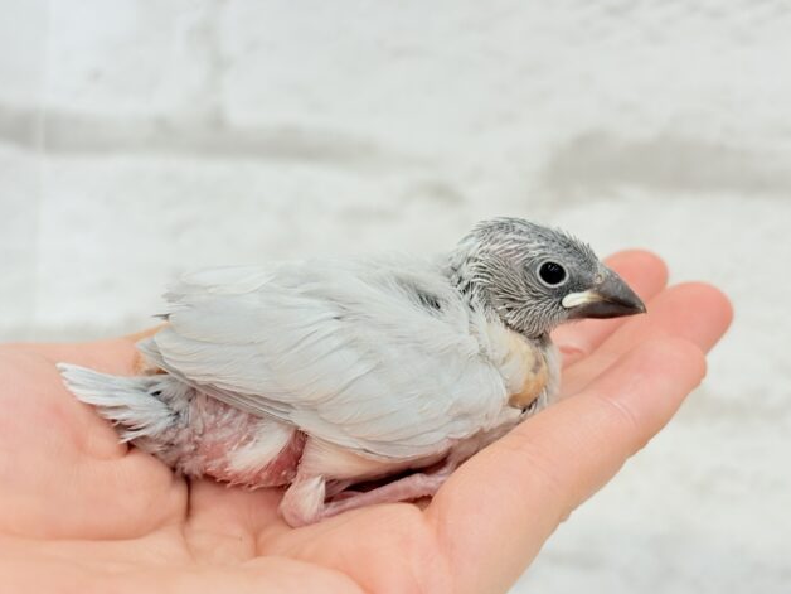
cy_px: 293
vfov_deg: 27.5
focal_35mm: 53
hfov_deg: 36.2
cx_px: 398
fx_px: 1211
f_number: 1.6
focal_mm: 5.96
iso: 80
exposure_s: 1/100
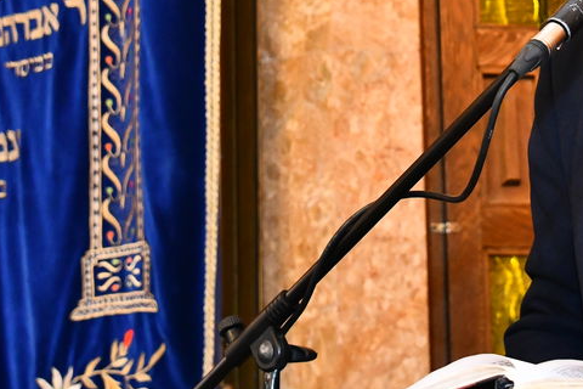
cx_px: 361
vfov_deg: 9.6
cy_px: -121
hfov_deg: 14.6
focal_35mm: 140
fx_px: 2267
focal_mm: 48
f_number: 5.6
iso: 2500
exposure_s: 1/100
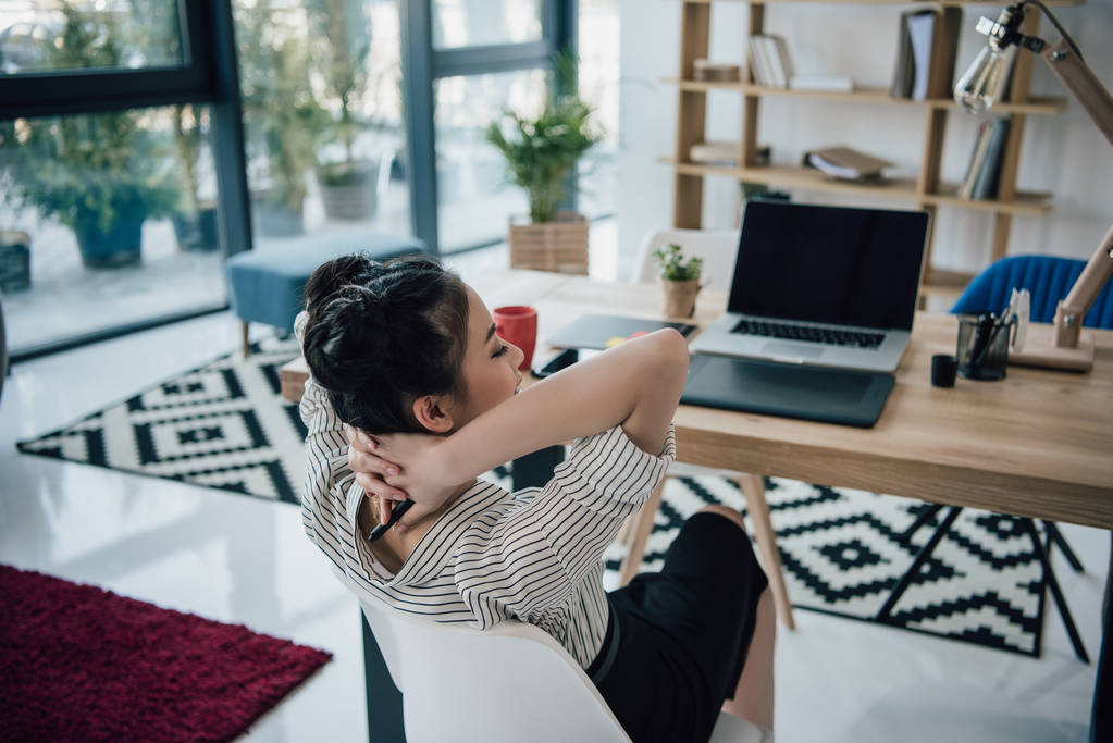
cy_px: 372
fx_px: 1237
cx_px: 556
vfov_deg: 33.4
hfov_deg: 48.4
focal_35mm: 40
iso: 250
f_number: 2.8
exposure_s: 1/125
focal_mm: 40
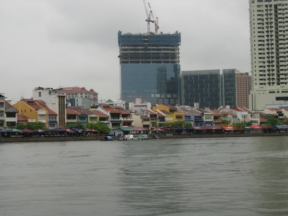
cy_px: 108
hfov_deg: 27.0
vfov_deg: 20.4
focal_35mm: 72
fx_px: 599
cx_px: 144
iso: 79
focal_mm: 14.9
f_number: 6.3
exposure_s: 1/313
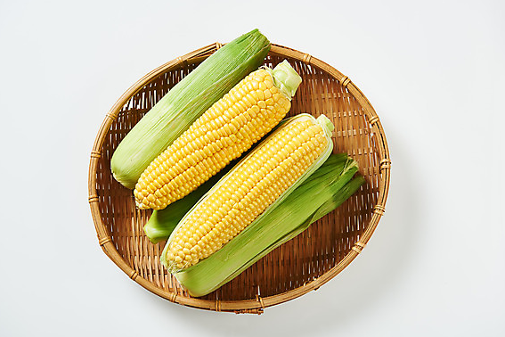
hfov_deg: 27.3
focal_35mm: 74
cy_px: 167
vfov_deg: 18.4
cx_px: 246
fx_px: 1038
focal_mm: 70
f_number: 8
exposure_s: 1/125
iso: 100
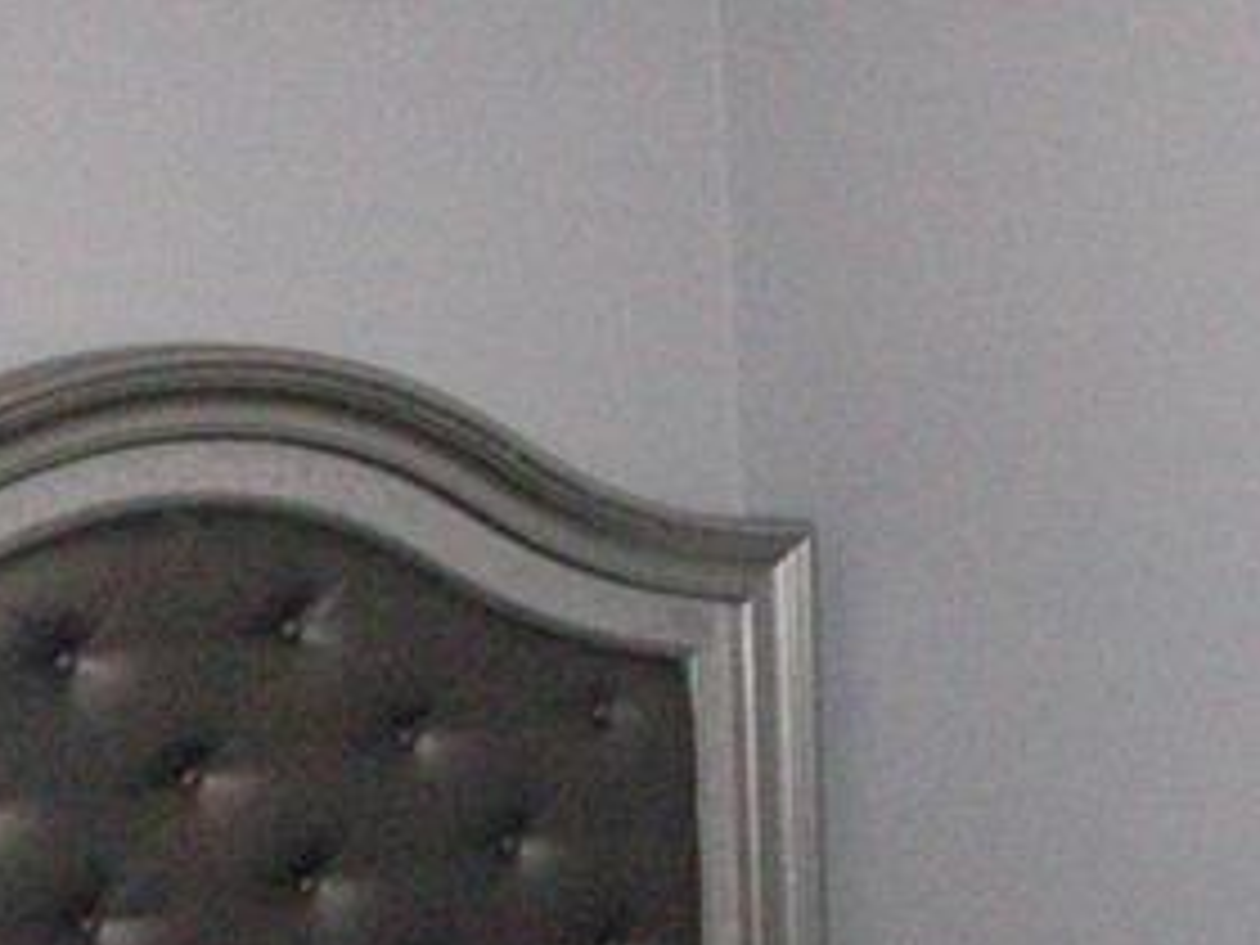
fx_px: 3531
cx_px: 1062
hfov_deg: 20.0
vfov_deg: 14.9
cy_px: 981
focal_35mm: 97
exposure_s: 1/64
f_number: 2.8
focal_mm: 5.7
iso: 800
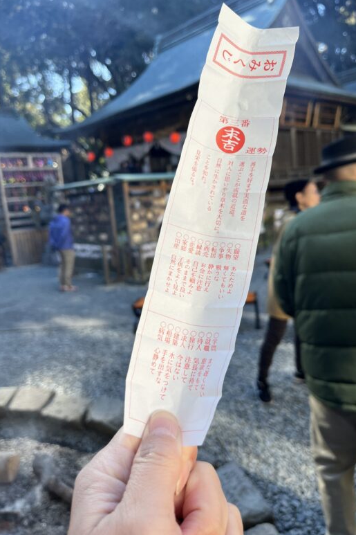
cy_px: 264
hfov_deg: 46.3
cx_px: 194
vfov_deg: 65.5
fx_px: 415
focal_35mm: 28
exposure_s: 1/469
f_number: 1.6
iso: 50
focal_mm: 5.1
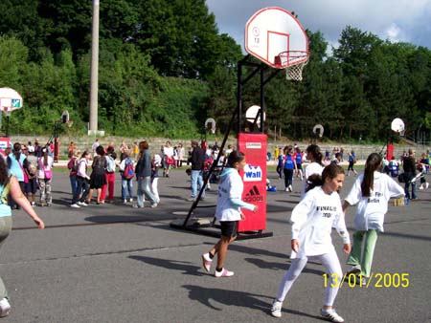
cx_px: 216
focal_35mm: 42
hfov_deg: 44.8
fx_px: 523
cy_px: 162
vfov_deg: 34.4
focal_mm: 7
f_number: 5.6
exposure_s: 1/453
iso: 80
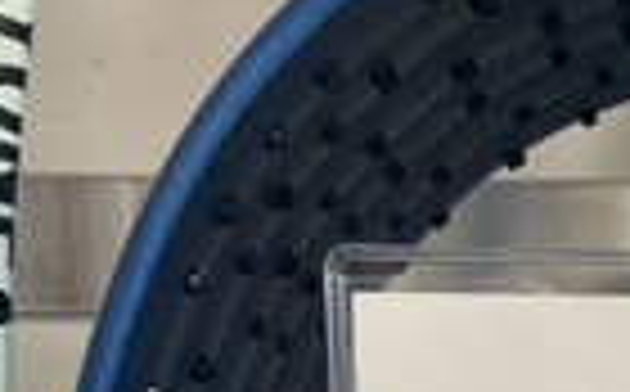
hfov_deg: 14.5
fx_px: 2331
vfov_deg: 8.2
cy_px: 1176
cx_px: 904
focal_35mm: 136
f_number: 1.8
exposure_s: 1/62
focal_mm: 3.99
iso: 80
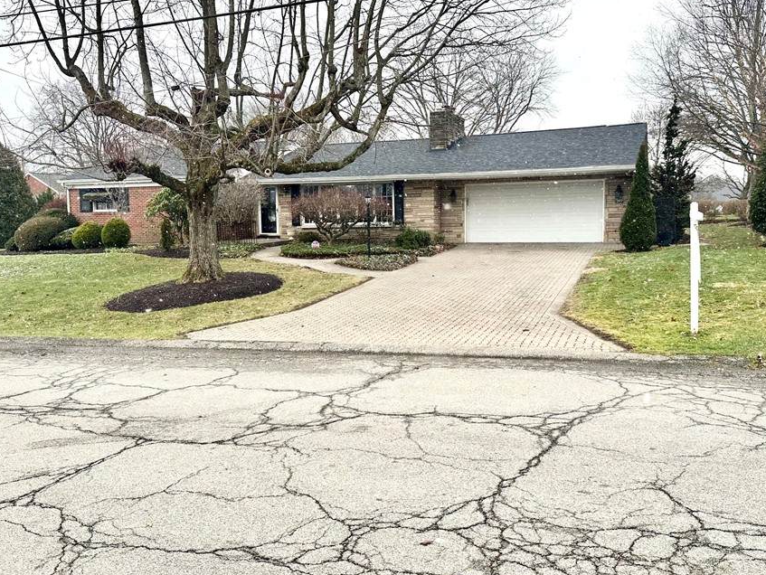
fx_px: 642
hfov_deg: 61.6
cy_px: 278
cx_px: 400
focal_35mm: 29
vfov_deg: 48.3
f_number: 1.78
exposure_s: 1/178
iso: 64
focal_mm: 6.86
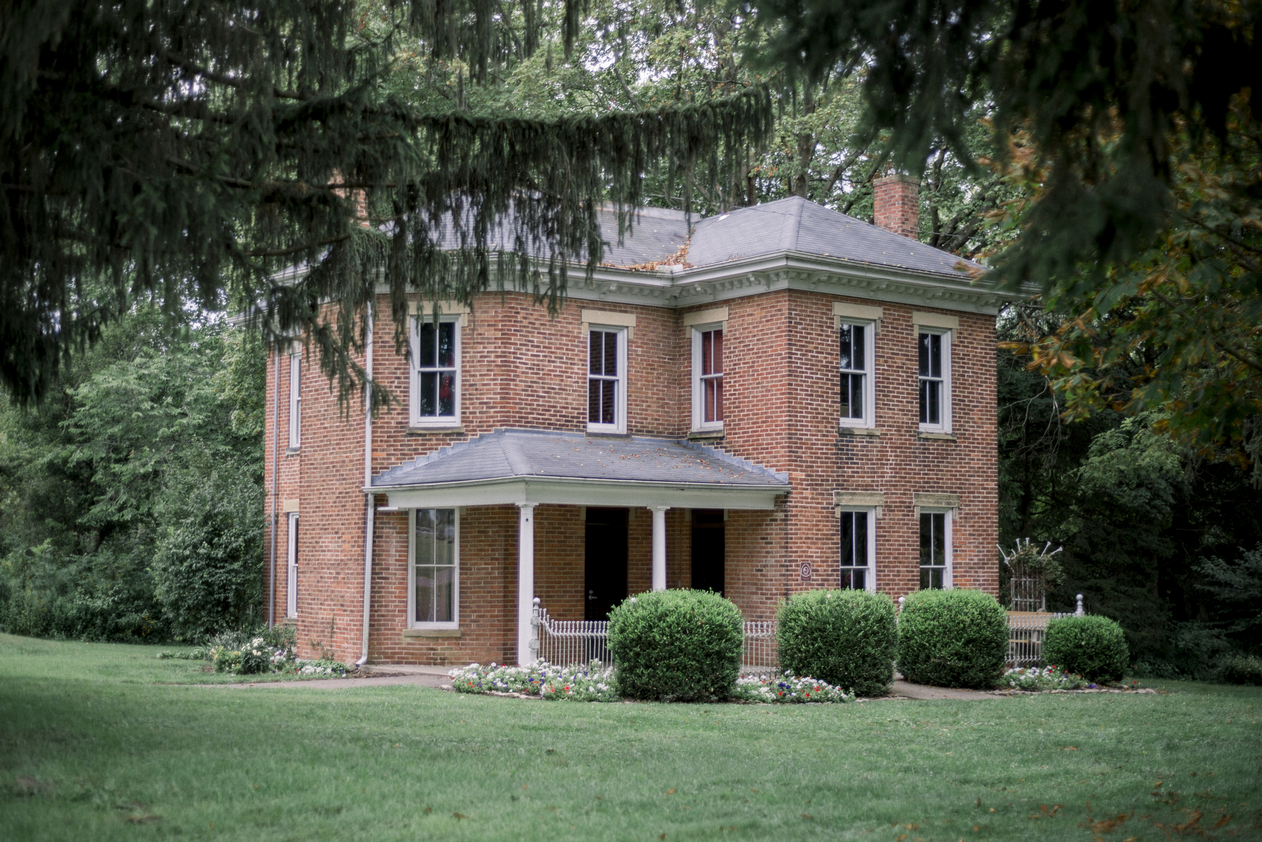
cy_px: 421
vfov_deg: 27.0
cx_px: 631
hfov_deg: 39.6
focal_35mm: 50
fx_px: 1753
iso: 200
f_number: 1.8
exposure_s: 1/125
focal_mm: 50
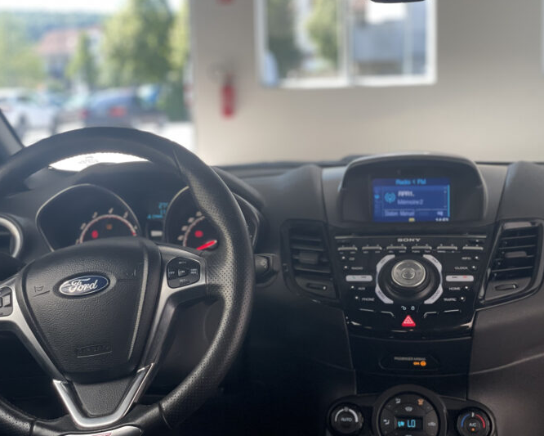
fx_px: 982
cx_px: 251
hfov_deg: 30.9
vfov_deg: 25.0
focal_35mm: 61
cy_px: 236
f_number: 2
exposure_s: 1/122
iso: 80
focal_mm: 6
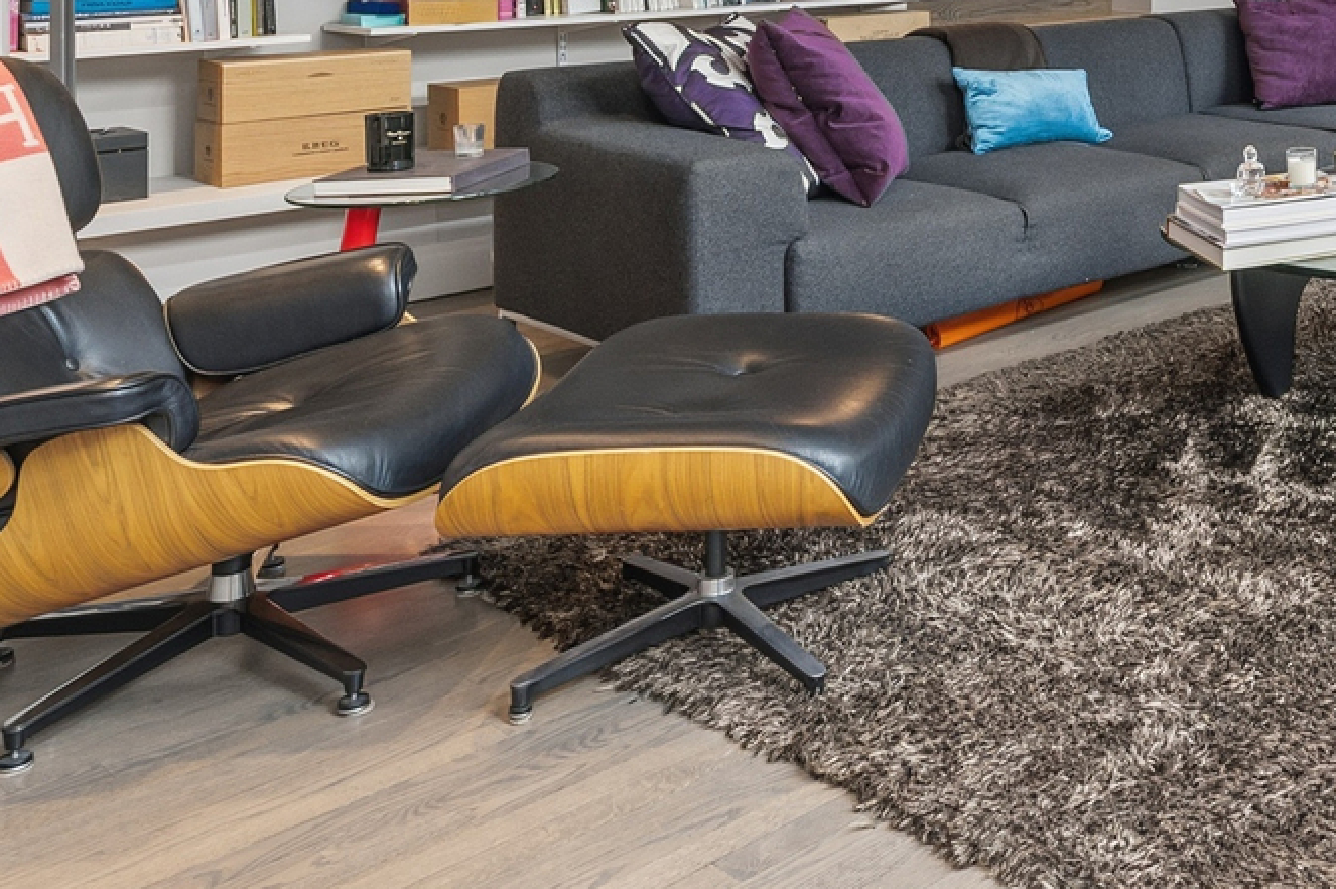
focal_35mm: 43
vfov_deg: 28.1
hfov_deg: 40.1
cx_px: 1324
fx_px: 1595
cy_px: -107
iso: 500
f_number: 8
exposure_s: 1/80
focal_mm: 15
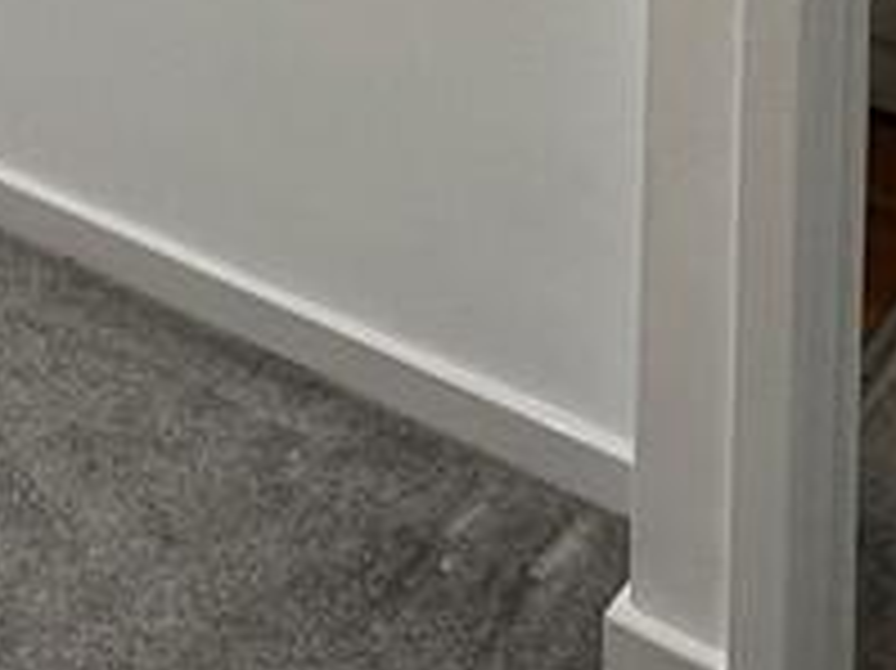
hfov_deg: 25.0
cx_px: -104
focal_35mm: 72
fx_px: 1863
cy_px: -679
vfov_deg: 15.9
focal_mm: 2.22
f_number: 2.2
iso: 160
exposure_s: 1/100
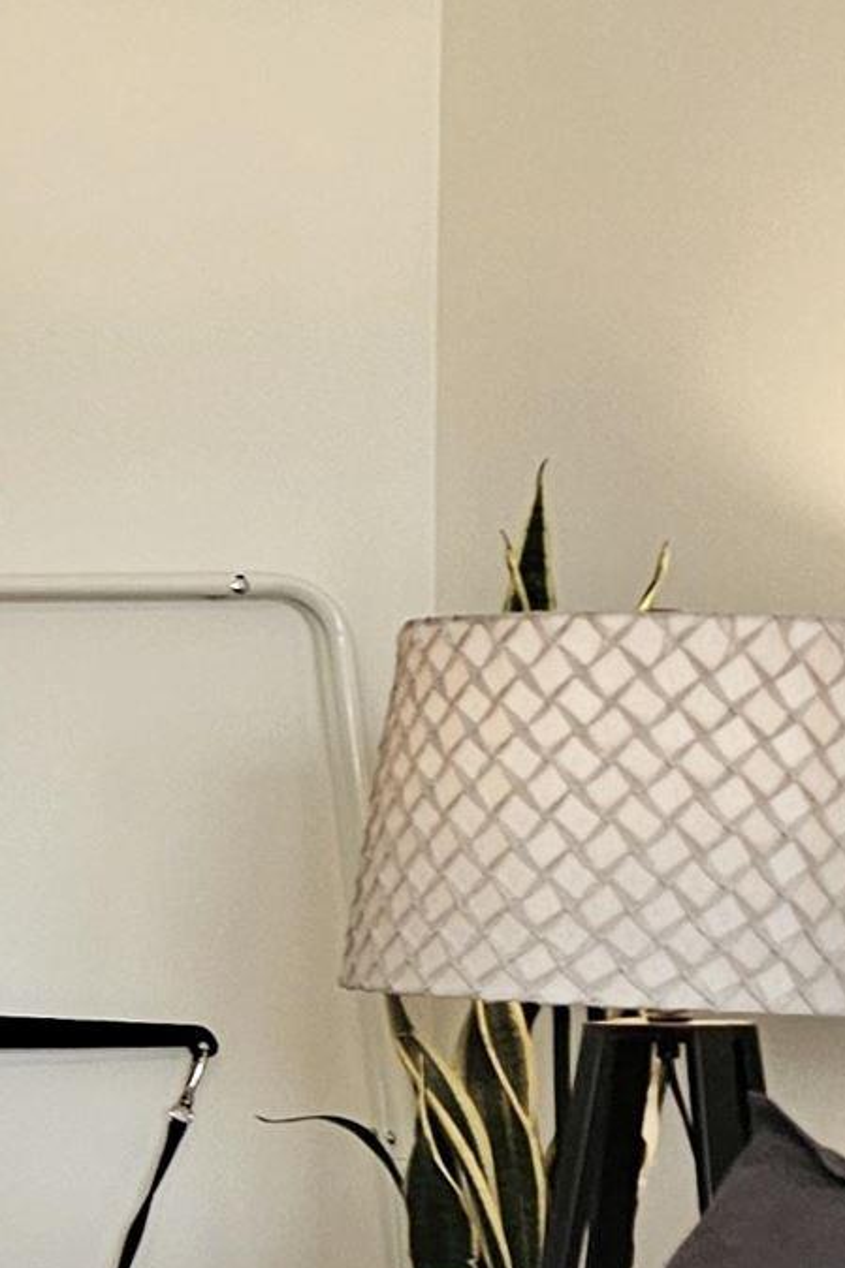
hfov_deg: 10.0
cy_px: 926
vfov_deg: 18.7
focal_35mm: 109
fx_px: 3839
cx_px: -1552
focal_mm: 6.3
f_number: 1.7
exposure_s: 1/120
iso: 80
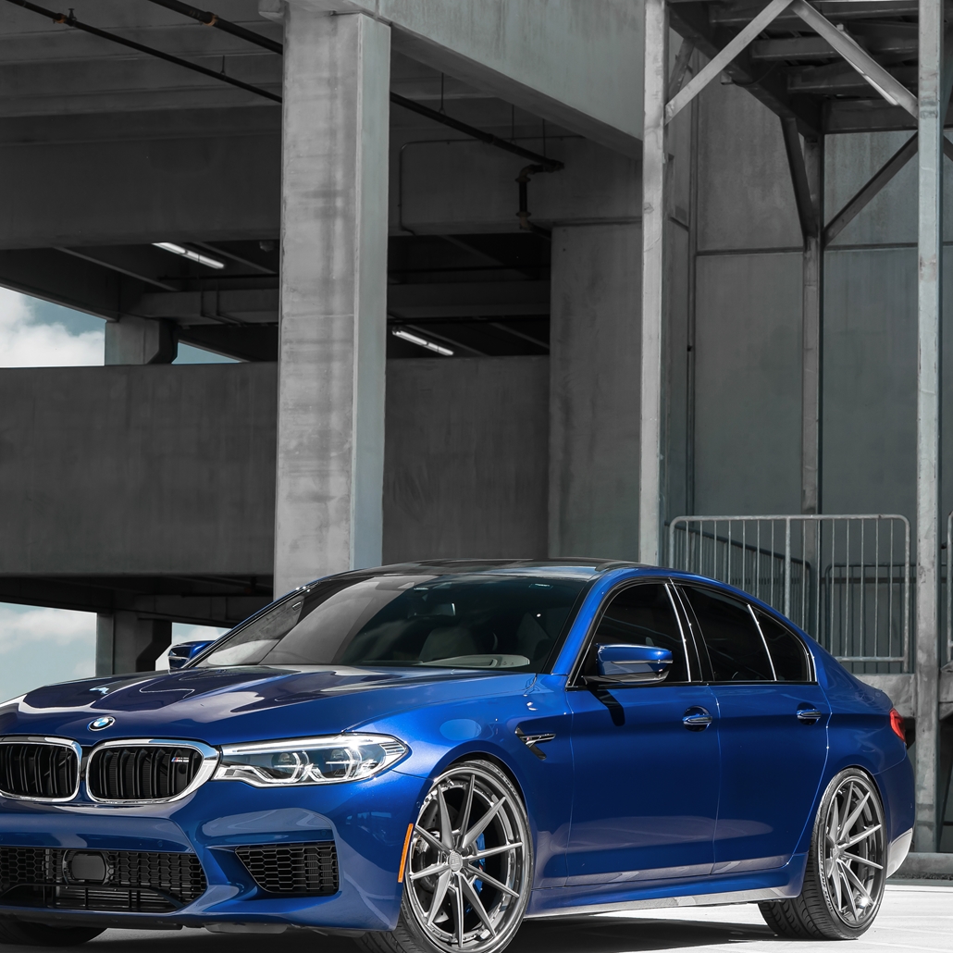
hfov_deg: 16.9
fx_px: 3208
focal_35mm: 103
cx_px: 518
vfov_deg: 16.9
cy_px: 586
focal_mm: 65
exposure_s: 1/200
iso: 125
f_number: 6.3
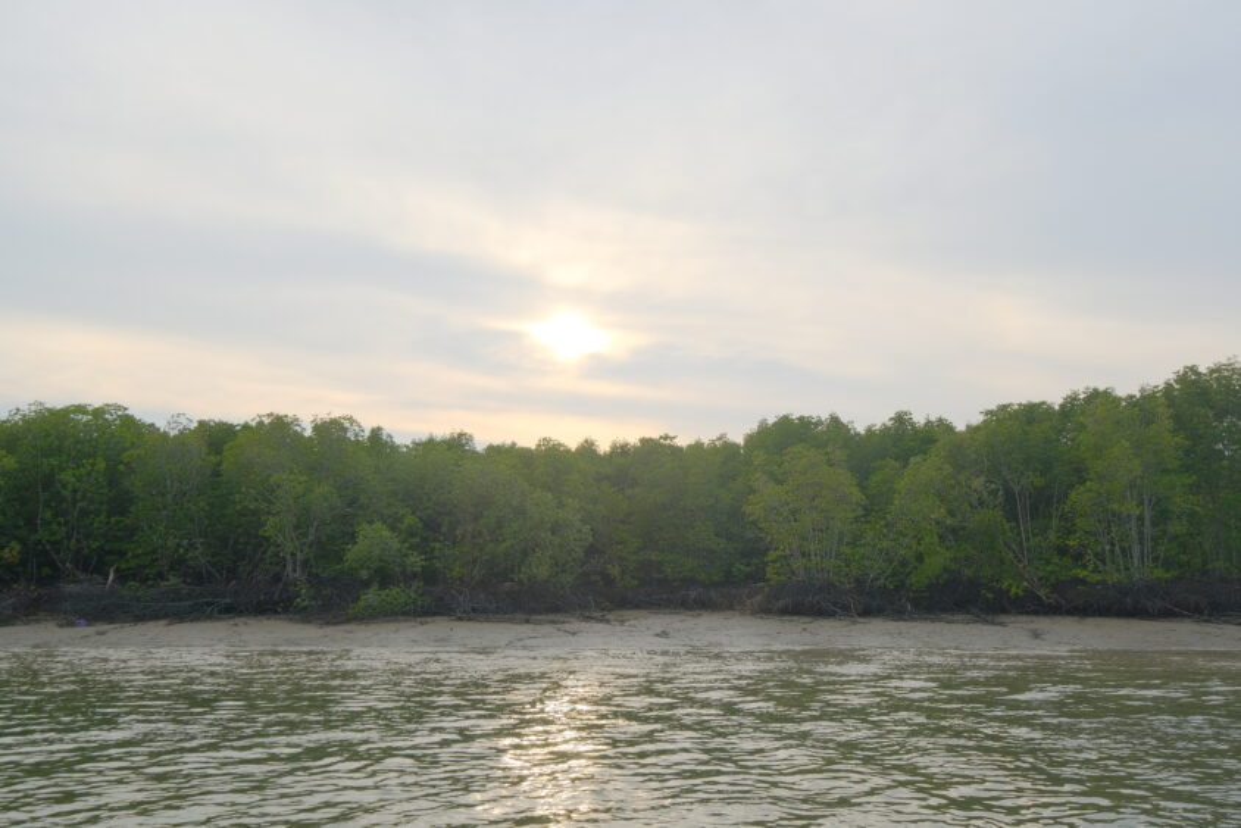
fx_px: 1034
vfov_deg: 43.6
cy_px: 414
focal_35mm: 30
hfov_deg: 61.9
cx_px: 620
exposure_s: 1/950
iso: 800
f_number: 5.6
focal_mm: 20
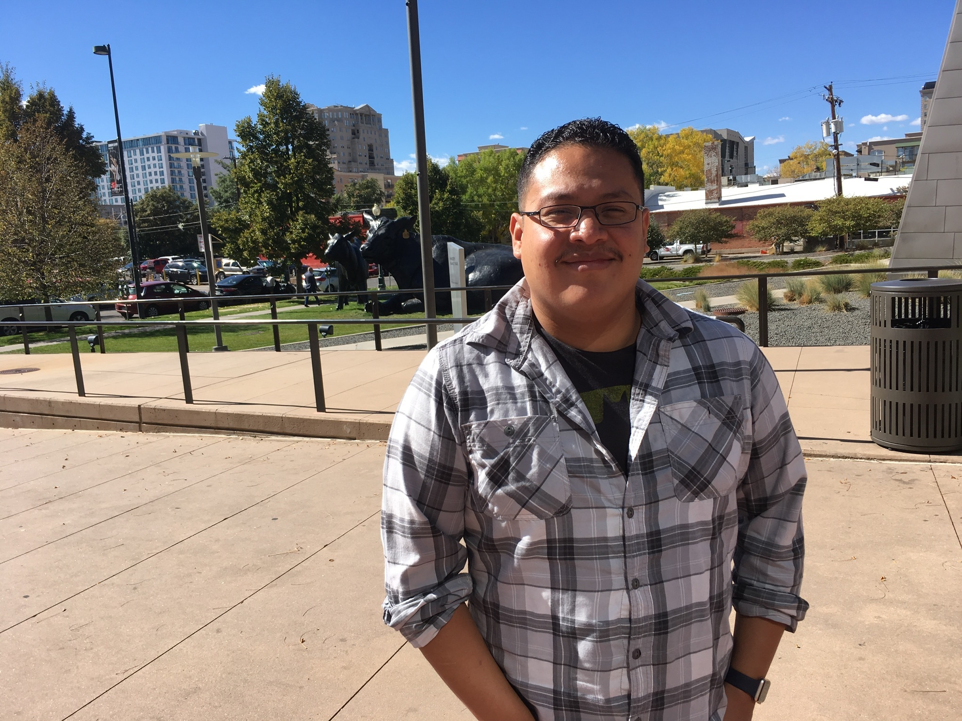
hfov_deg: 61.7
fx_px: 806
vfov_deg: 48.2
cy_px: 360
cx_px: 481
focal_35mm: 29
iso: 25
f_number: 2.2
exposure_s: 1/1040
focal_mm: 4.15
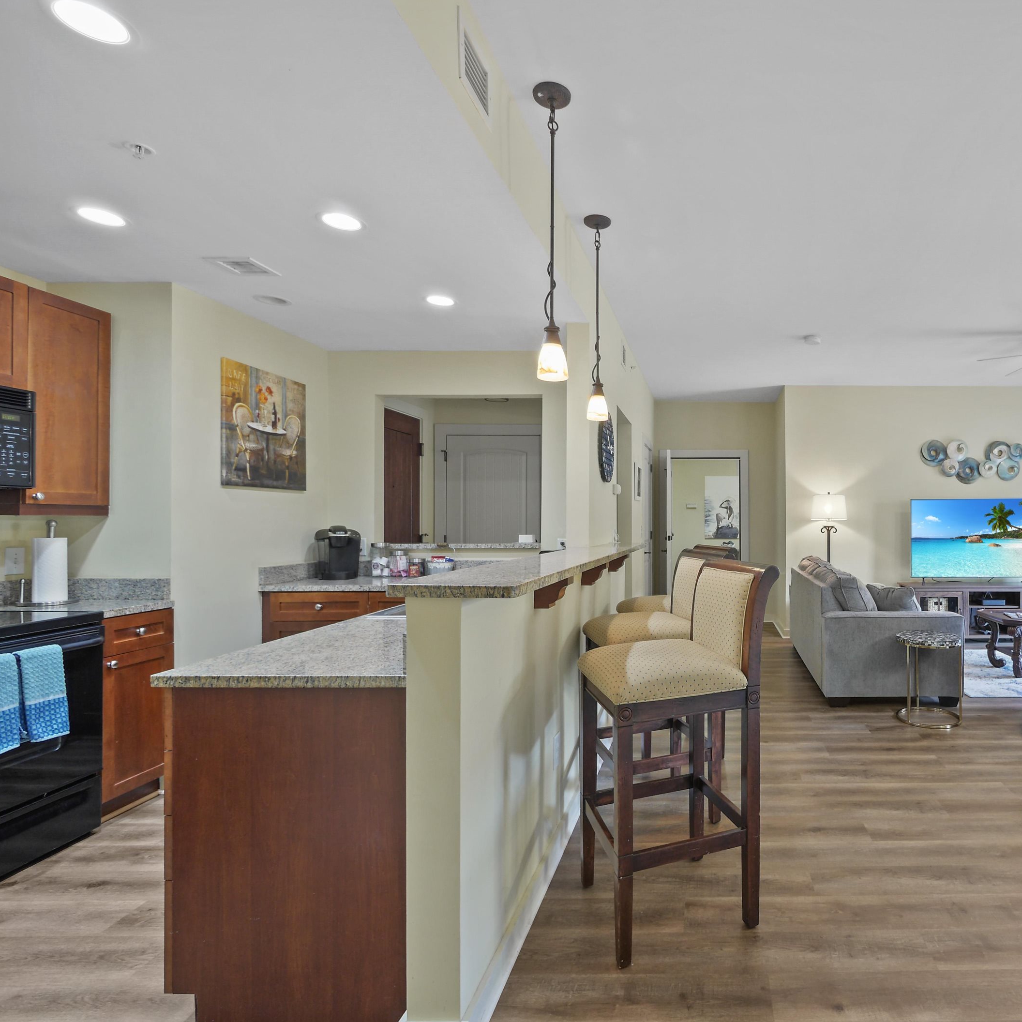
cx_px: 718
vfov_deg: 80.7
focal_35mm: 18
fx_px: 601
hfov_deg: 76.9
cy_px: 521
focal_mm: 7
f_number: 4
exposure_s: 1/4
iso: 400
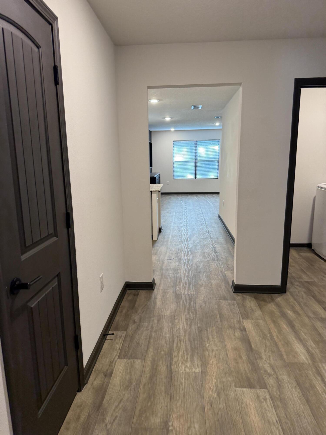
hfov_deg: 56.8
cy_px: 218
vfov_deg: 71.6
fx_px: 301
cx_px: 163
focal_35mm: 24
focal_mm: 6.76
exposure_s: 1/60
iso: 200
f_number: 1.78
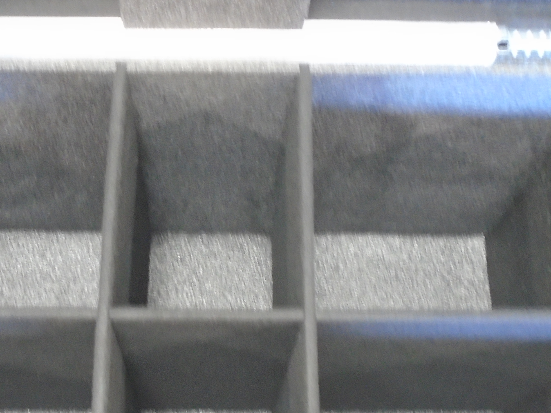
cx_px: 215
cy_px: 326
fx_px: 796
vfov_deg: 28.5
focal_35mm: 50
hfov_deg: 38.0
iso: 400
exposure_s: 1/4
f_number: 3.2
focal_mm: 4.6
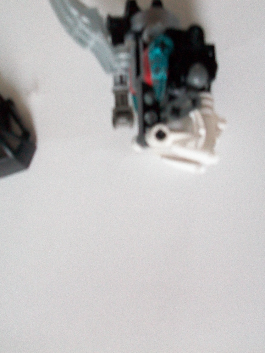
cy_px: 107
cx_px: 126
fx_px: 500
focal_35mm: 49
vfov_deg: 38.3
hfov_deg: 29.7
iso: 160
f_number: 2.8
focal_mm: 5.7
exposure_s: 1/6
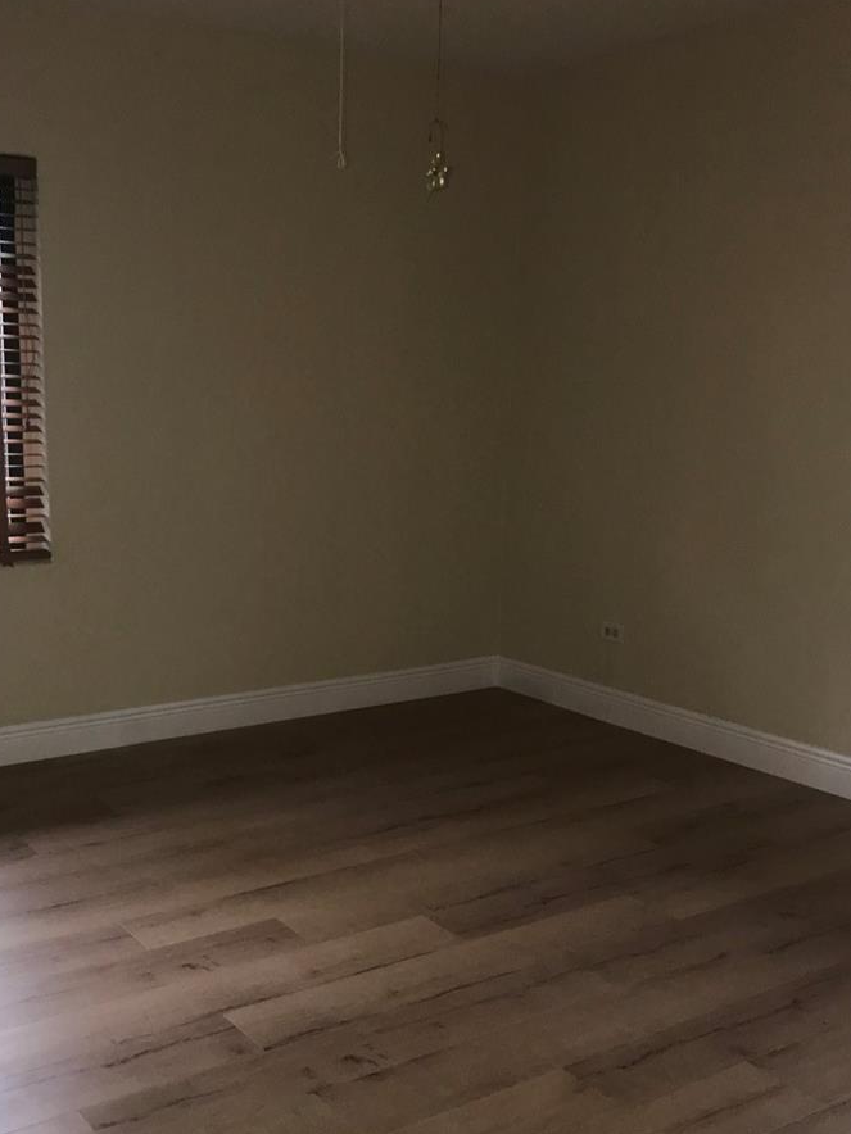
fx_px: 1246
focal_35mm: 38
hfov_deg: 37.3
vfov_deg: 48.9
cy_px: 634
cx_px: 277
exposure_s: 1/30
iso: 80
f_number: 1.8
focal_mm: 3.99
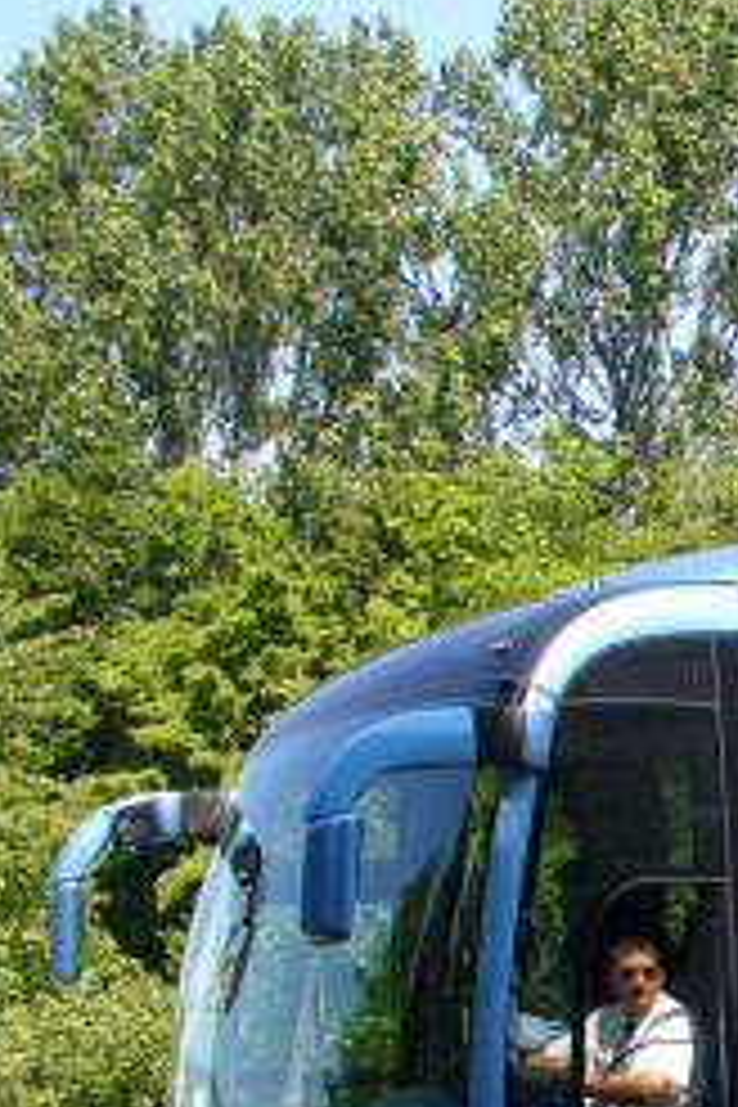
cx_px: 1323
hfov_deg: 12.5
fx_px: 3075
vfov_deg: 20.1
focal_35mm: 100
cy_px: 936
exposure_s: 1/125
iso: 80
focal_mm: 6.1
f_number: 5.6
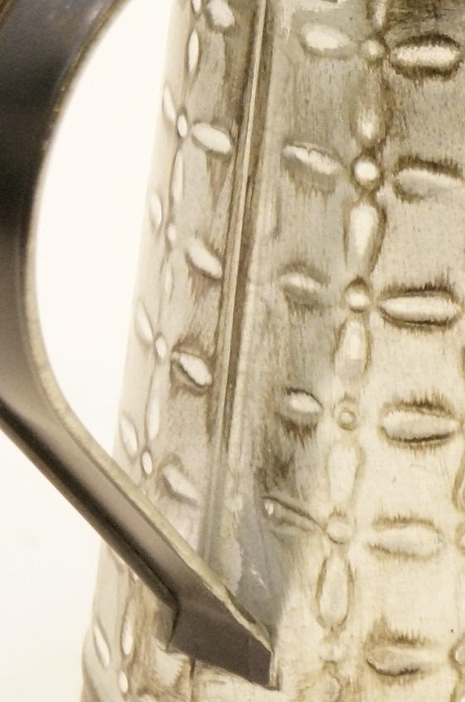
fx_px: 3364
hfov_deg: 7.9
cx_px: 460
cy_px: 65
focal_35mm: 173
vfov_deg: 11.8
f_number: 5.6
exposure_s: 1/40
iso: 3200
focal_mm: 40
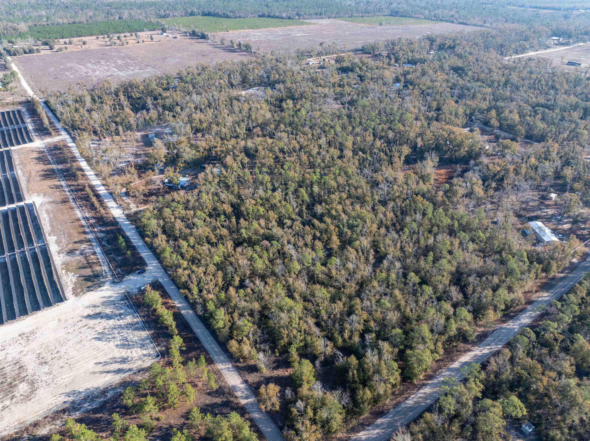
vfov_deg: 56.8
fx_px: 409
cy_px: 220
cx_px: 295
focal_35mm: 24
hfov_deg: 71.6
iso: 100
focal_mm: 12.29
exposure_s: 1/500
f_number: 2.8
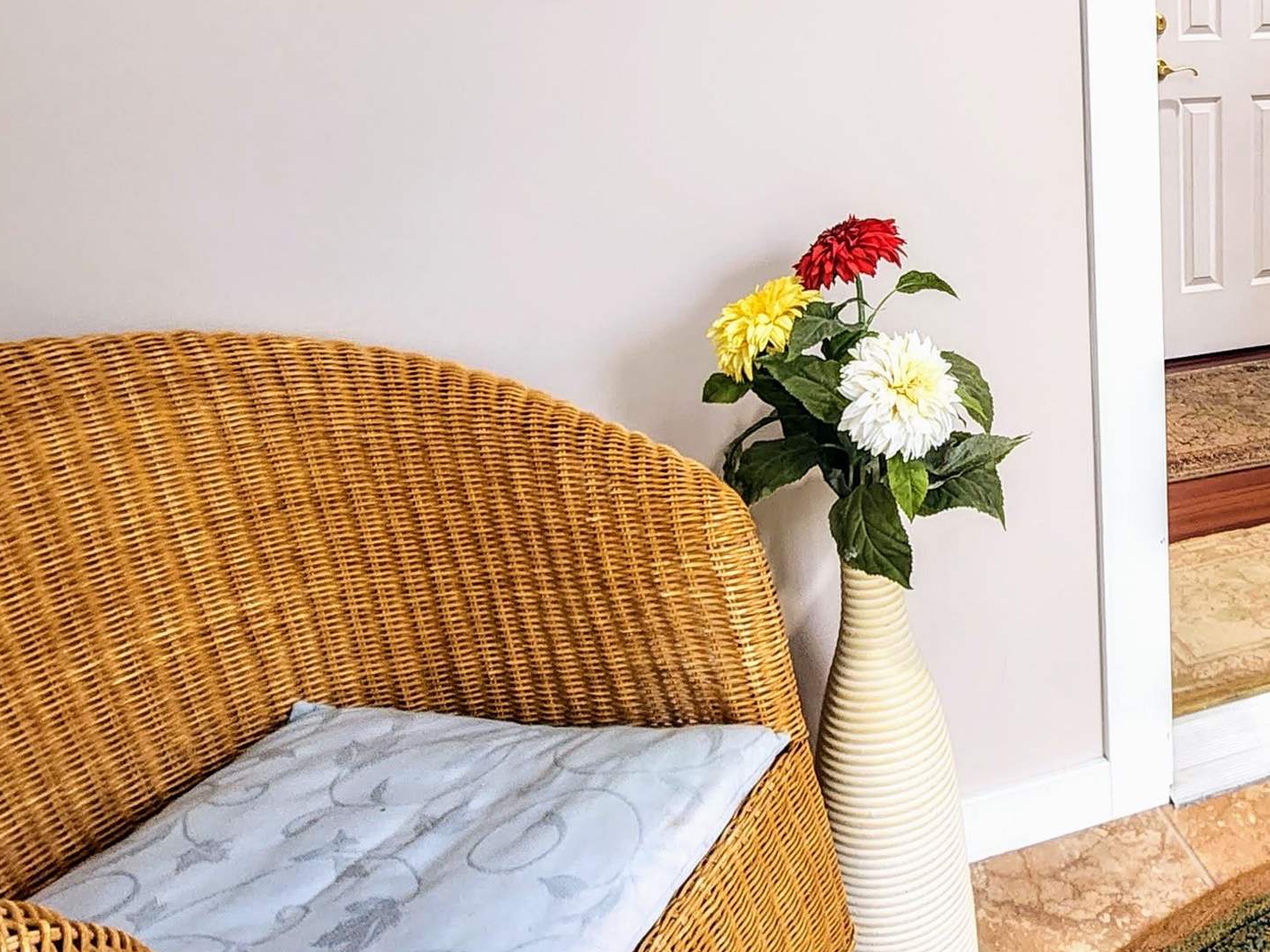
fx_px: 1027
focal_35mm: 28
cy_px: 256
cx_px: 1122
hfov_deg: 55.7
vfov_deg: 48.1
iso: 320
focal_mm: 2.2
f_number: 2.2
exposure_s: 1/40
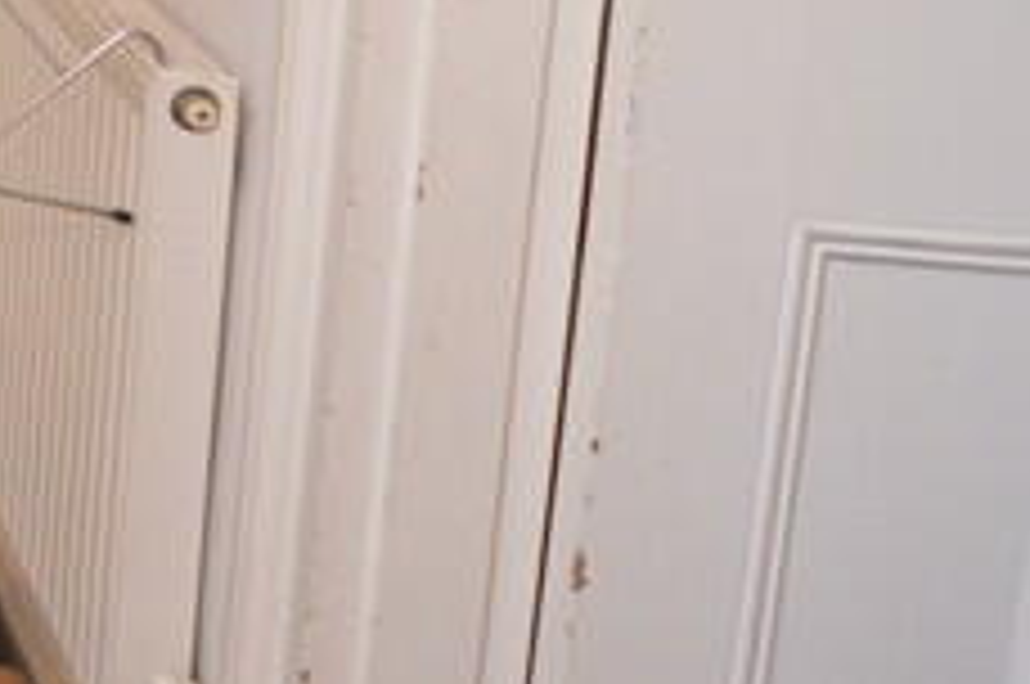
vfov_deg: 17.1
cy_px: -493
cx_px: -1021
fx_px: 1914
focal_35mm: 67
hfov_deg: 18.9
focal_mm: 10
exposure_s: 1/60
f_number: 4
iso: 640
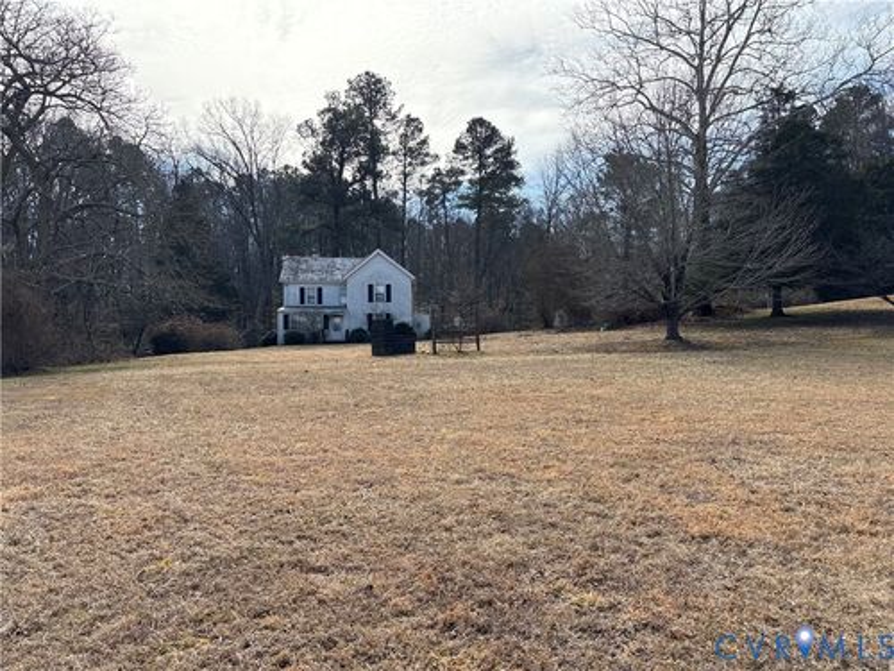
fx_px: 671
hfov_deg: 67.3
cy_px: 336
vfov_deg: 53.1
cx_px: 447
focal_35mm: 26
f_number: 1.6
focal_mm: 5.96
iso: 64
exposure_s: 1/4065
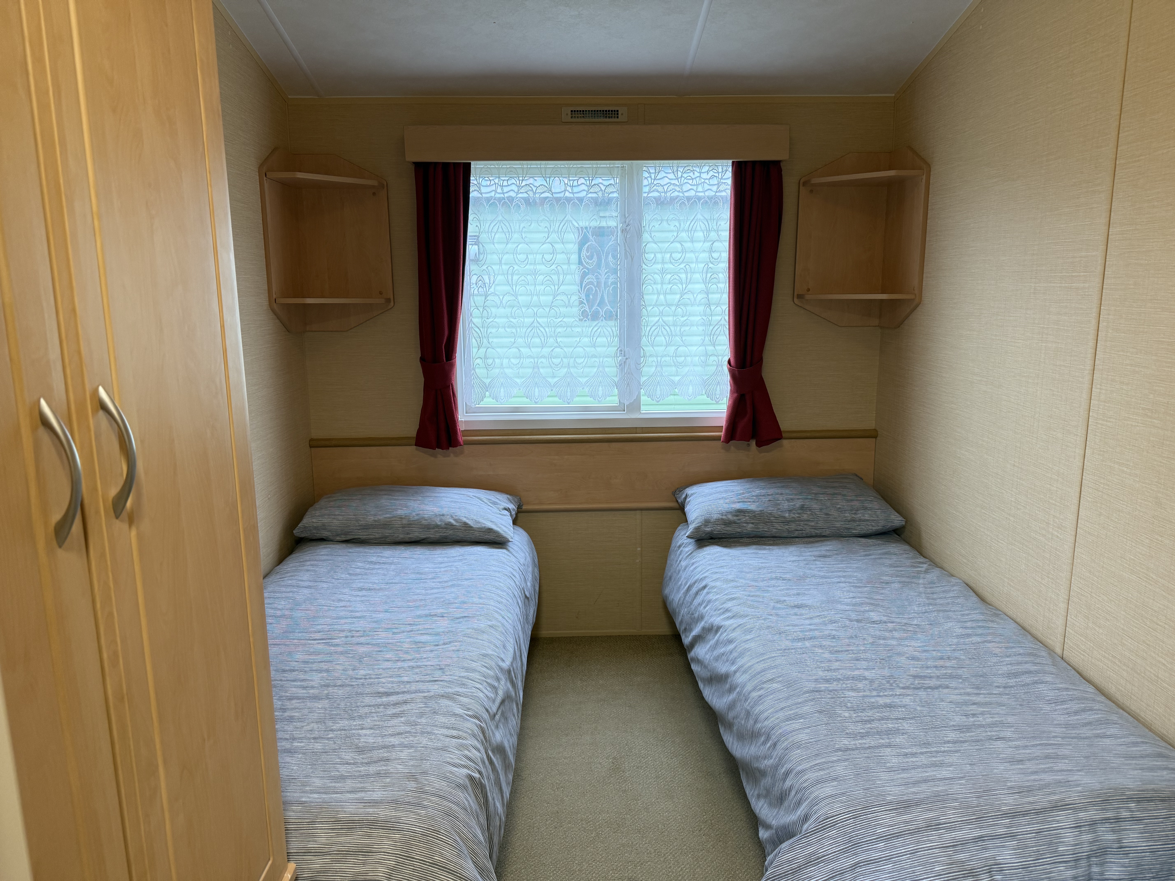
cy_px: 440
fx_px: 815
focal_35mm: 24
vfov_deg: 56.8
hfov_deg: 71.6
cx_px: 588
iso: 125
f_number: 1.78
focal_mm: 6.76
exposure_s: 1/100
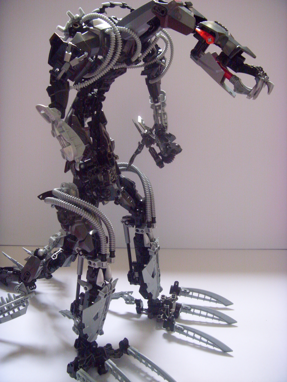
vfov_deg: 58.4
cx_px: 144
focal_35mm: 31
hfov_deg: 45.4
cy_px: 191
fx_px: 343
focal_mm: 6.3
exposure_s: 1/11
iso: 300
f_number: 3.5
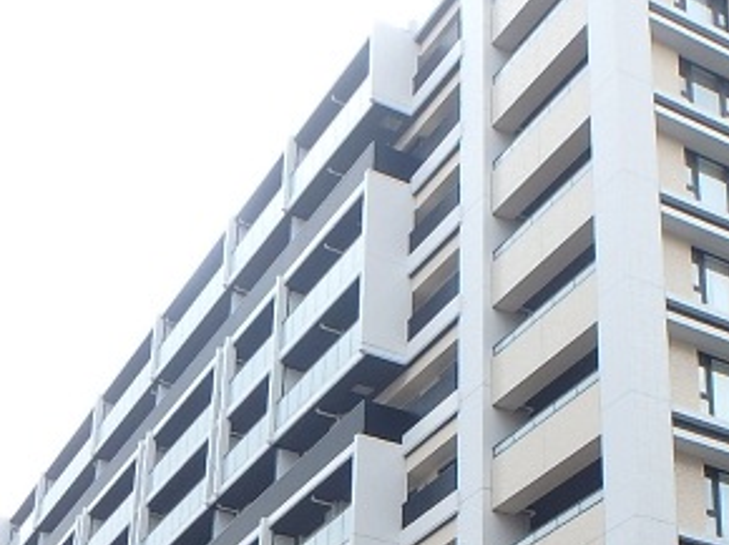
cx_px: 581
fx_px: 1452
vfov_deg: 20.2
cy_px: 625
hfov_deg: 27.6
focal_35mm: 69
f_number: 3.5
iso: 125
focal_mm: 3.7
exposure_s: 1/320
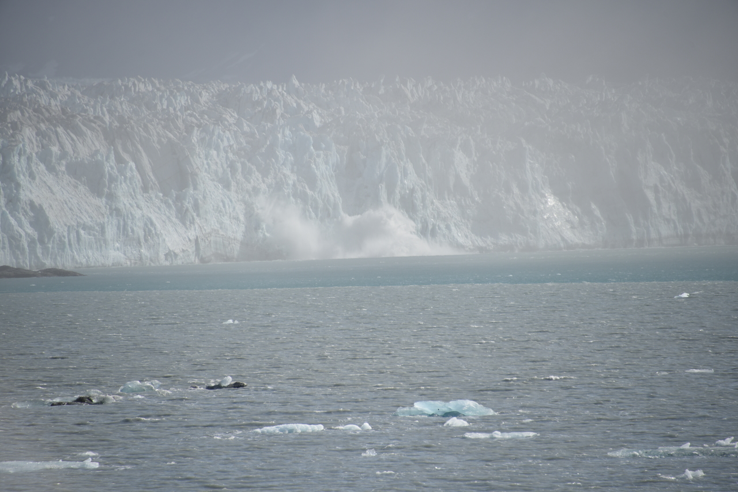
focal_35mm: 300
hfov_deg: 6.9
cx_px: 369
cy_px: 246
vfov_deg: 4.6
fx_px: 6151
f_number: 7.1
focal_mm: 300
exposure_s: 1/640
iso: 100
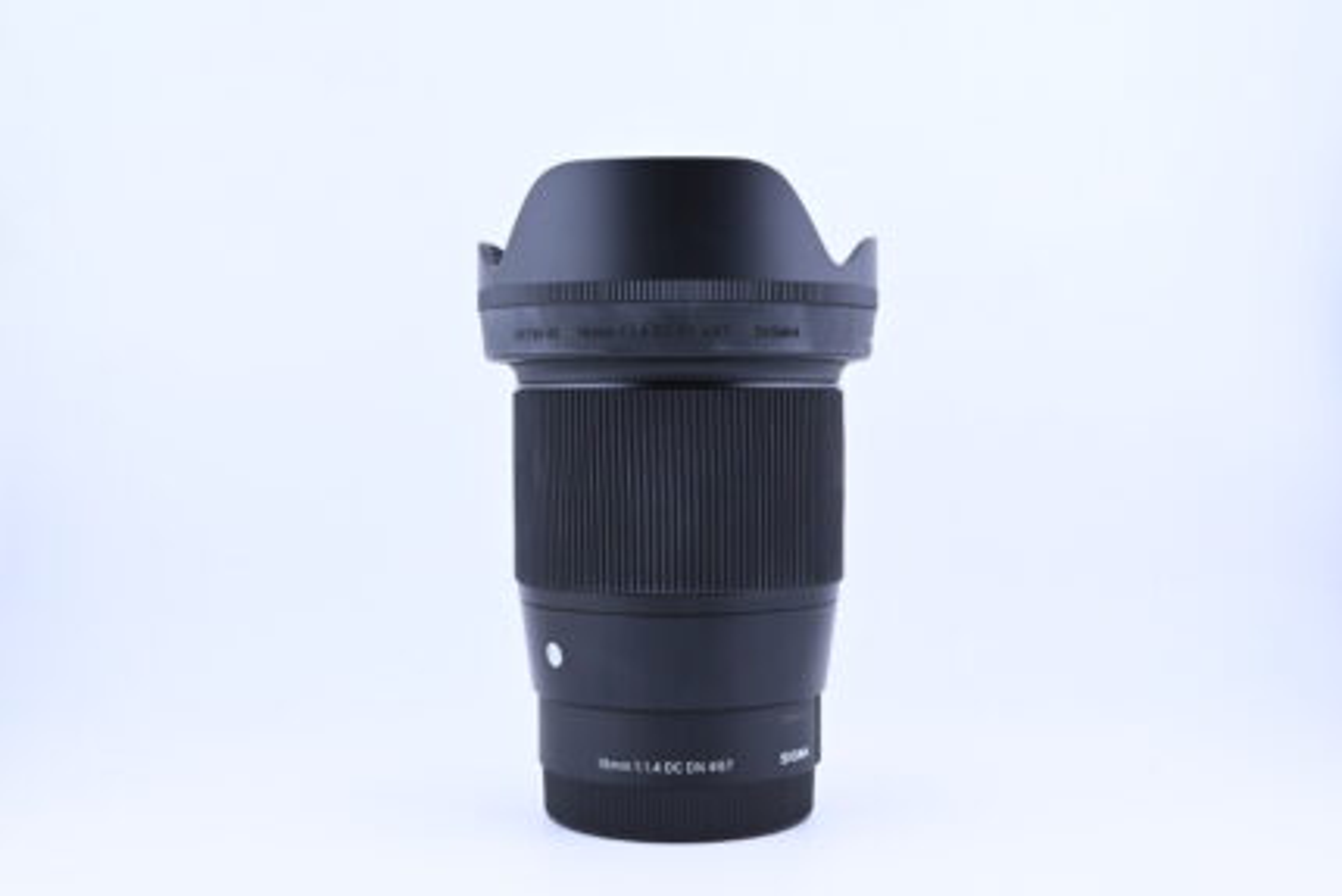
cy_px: 448
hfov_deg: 43.6
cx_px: 671
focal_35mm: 45
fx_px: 1678
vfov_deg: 29.9
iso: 640
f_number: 11
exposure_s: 1/125
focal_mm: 30
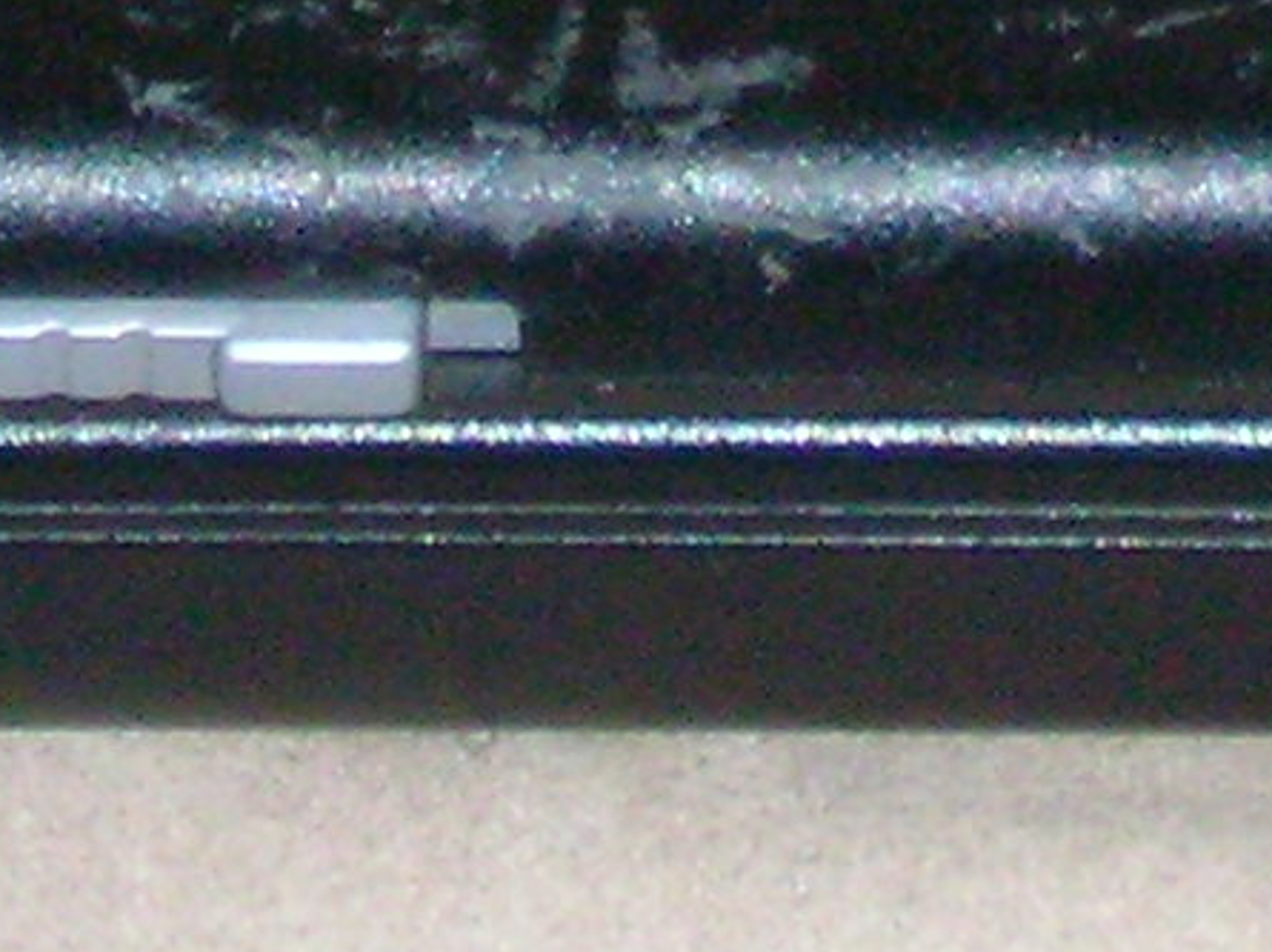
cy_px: -2038
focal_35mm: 665
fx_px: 24416
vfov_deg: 2.2
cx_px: 1246
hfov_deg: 3.0
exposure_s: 1/120
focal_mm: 17.4
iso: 173
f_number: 5.4
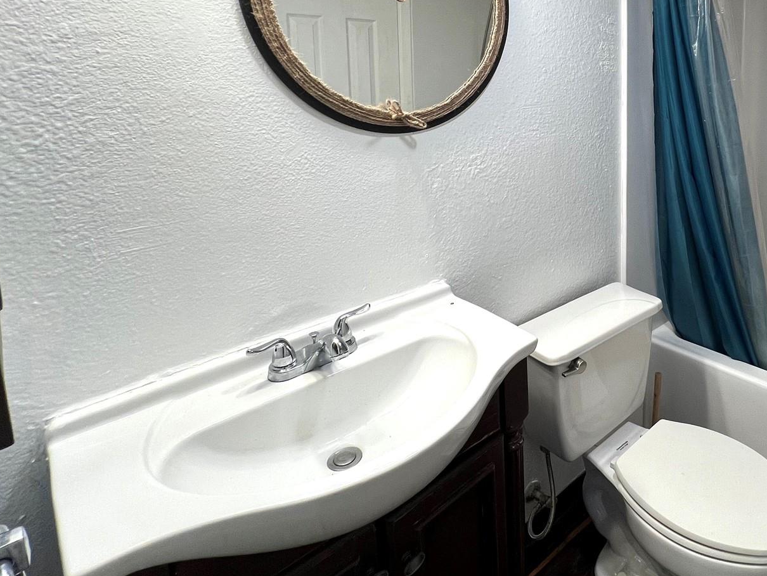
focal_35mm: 22
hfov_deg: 69.3
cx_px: 609
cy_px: 147
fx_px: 488
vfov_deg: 58.1
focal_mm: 1.57
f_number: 1.8
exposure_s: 1/120
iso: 100
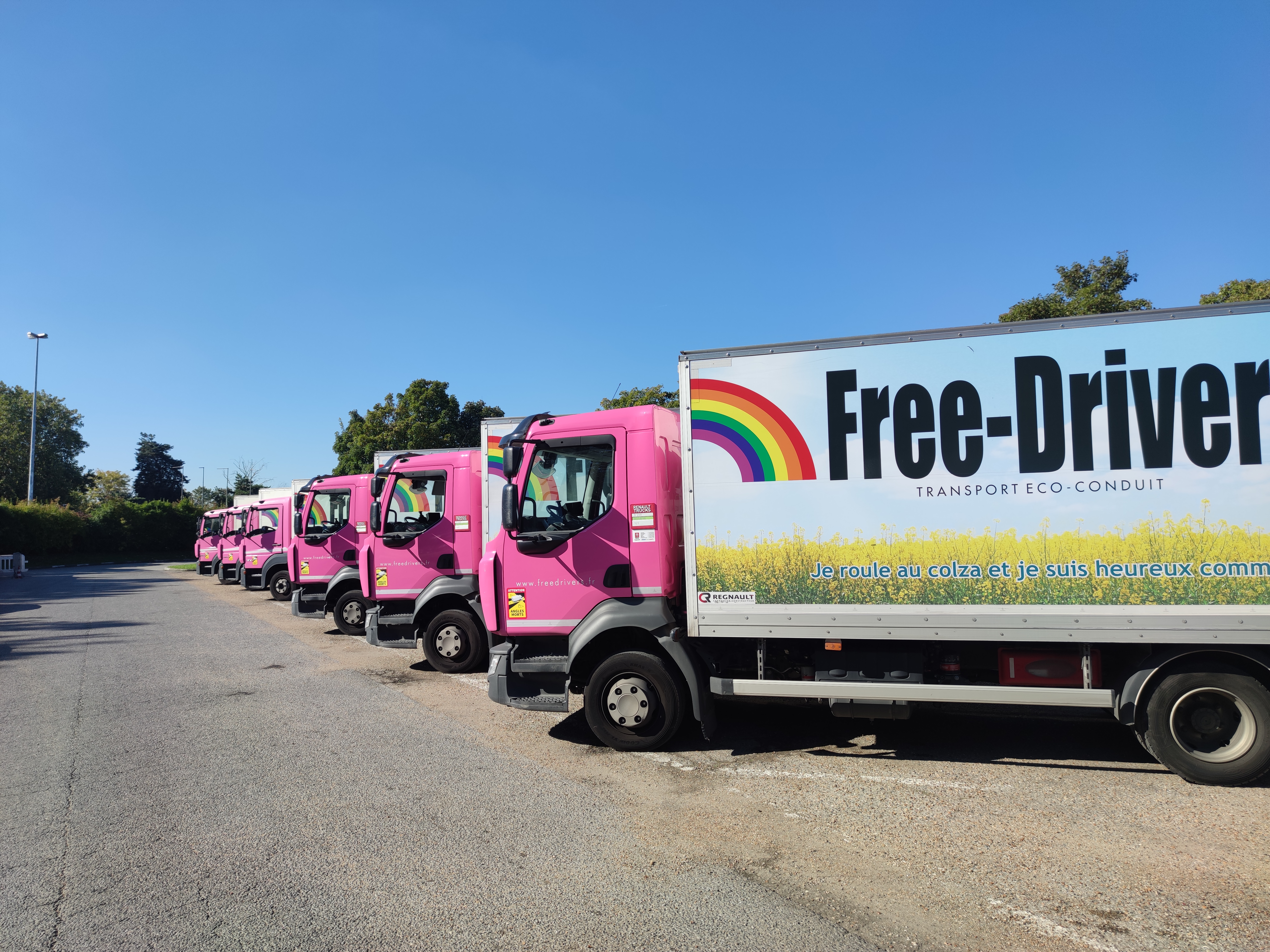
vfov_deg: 56.8
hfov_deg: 71.6
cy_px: 476
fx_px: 881
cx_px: 635
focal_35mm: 24
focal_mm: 6.72
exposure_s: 1/2034
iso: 101
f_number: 1.69
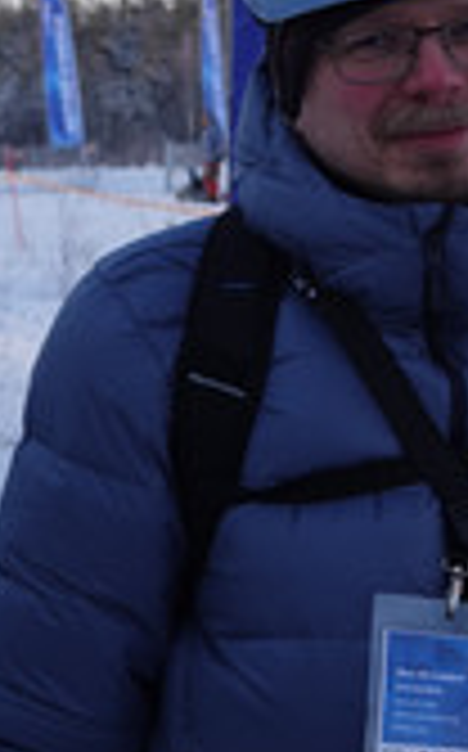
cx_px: 459
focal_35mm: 110
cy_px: 117
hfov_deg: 11.8
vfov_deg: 18.7
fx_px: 2251
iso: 100
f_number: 3.2
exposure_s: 1/100
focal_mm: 14.65
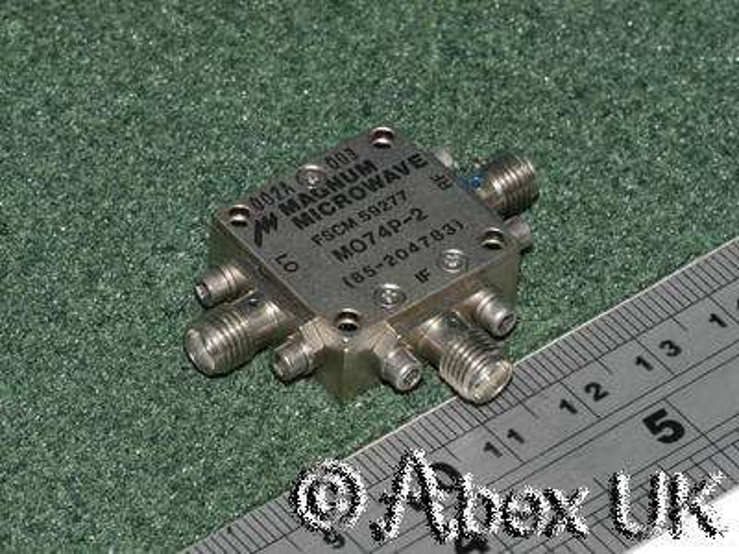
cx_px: 370
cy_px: 277
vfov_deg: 5.3
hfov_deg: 7.1
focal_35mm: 280
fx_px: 5978
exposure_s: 1/50
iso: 800
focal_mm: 140
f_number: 22
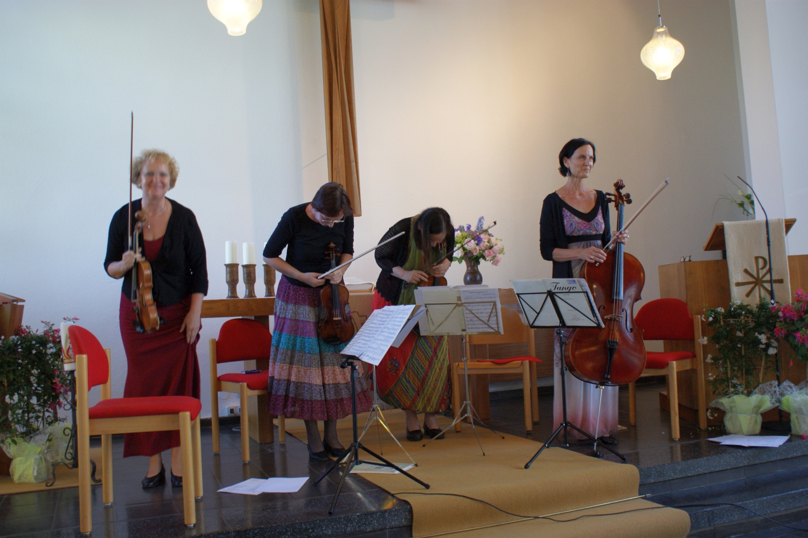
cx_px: 404
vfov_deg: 43.6
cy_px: 269
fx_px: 673
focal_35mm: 30
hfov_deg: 62.0
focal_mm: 20
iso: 400
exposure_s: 1/40
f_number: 4
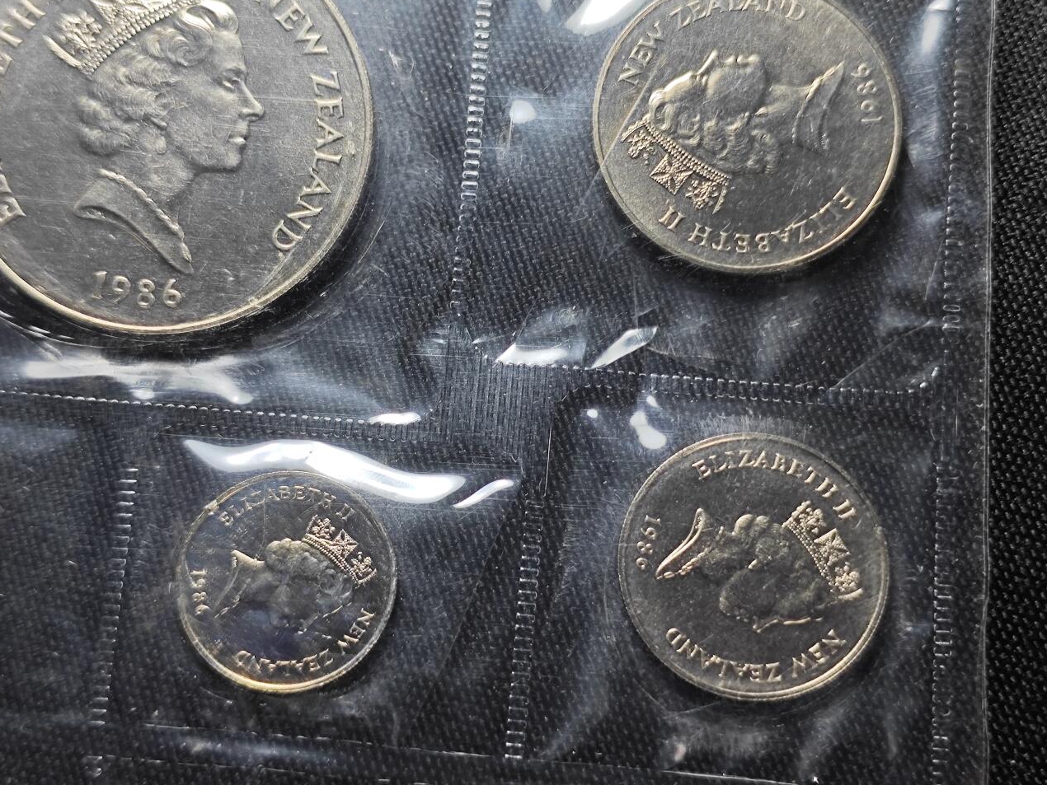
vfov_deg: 27.0
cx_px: 525
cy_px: 374
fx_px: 1634
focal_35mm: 54
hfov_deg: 35.5
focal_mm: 5.84
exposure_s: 1/99.8
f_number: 1.6
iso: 100
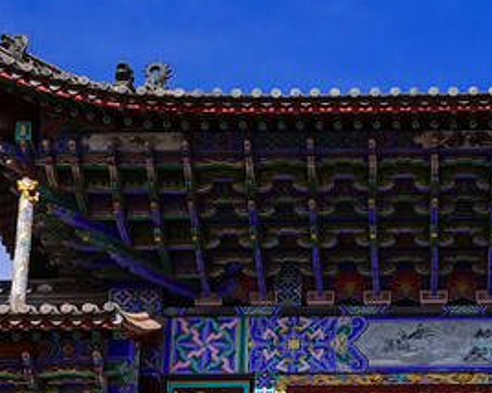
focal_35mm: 101
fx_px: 1470
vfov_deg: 14.2
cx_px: 413
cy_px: 593
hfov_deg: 18.8
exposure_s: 1/1000
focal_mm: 8.8
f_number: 4
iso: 100
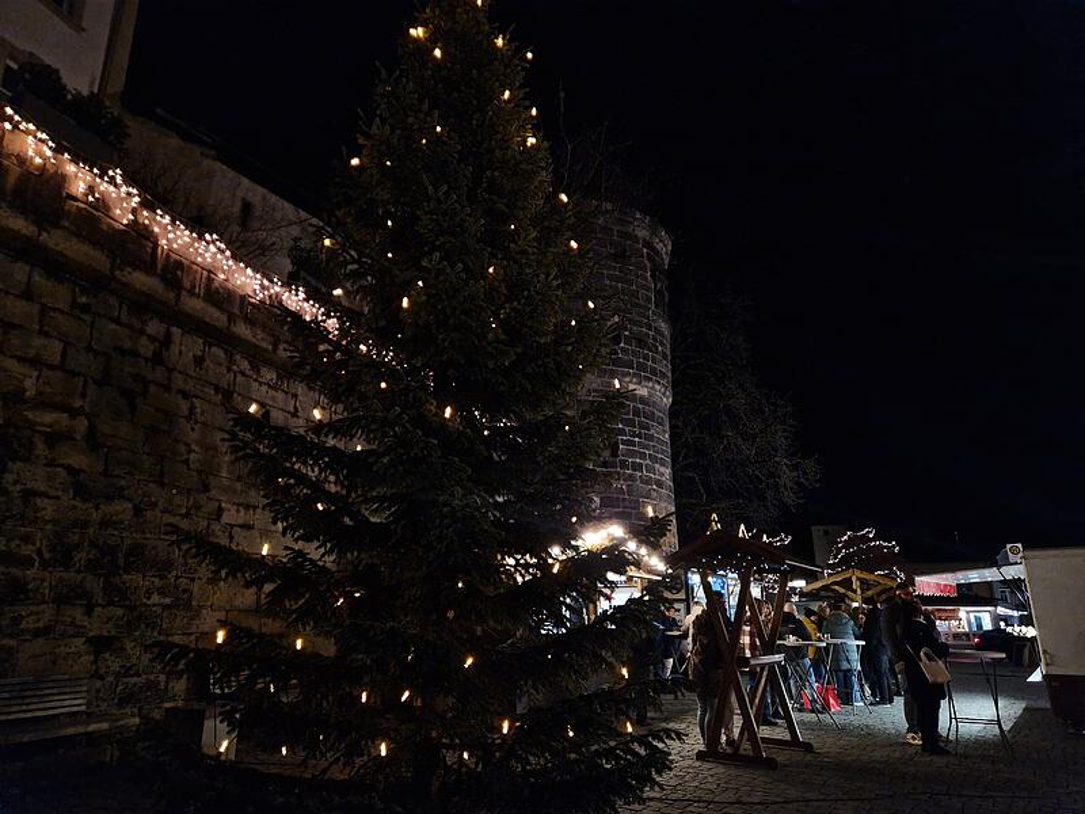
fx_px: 721
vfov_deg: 58.9
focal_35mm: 23
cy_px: 407
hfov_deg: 73.9
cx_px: 542
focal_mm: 5.4
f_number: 1.8
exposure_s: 1/100
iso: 125
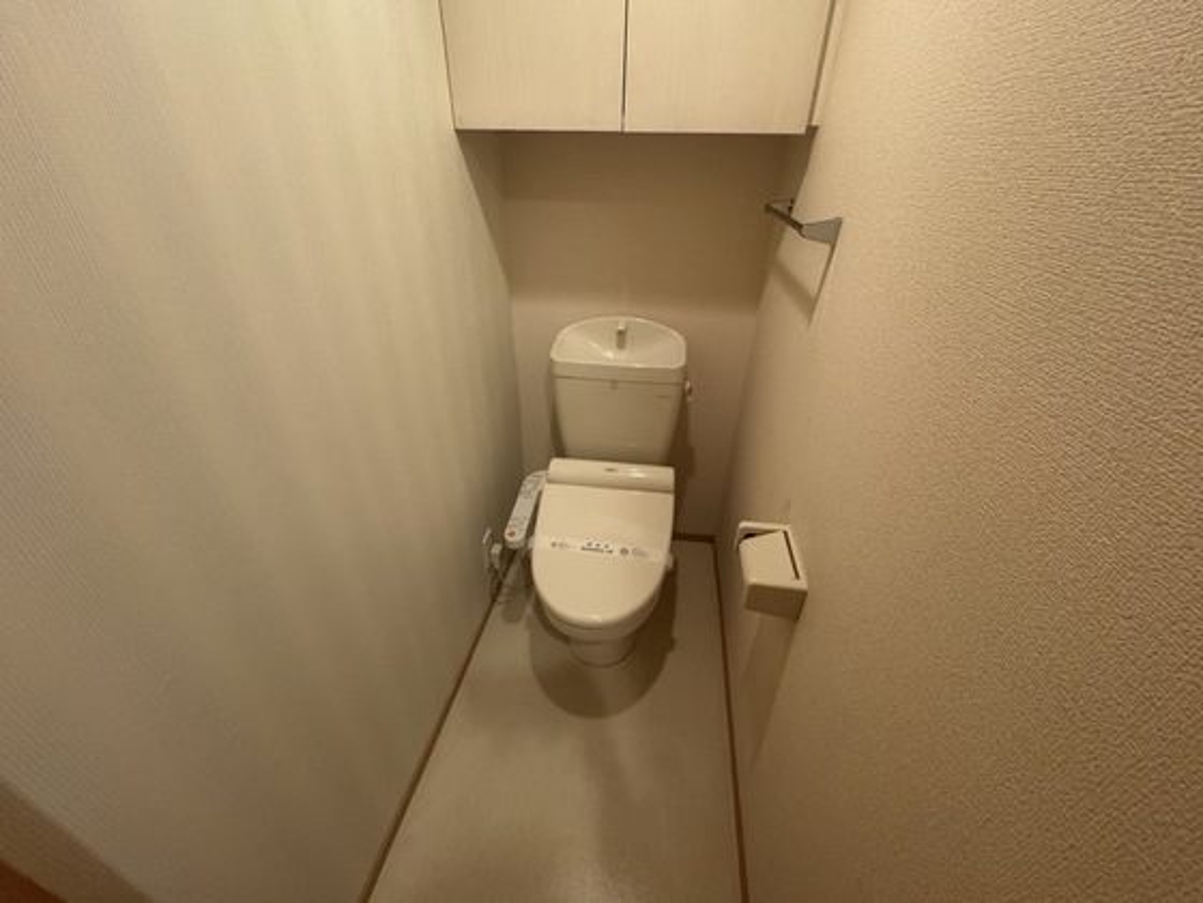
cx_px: 602
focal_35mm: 14
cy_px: 452
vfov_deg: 85.7
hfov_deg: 102.1
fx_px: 487
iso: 500
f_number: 2.2
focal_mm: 2.22
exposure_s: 1/60
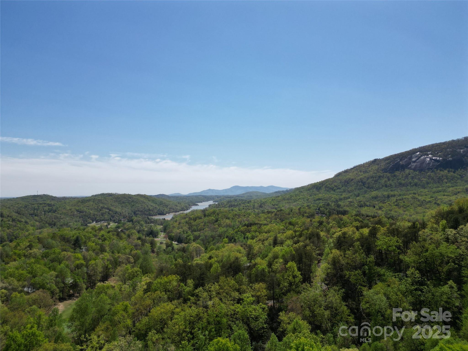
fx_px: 324
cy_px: 176
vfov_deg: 56.8
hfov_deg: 71.6
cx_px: 234
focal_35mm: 24
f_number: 1.7
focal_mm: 6.72
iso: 110
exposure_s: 1/4000
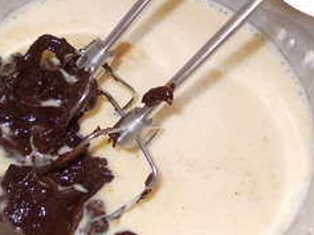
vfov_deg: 20.7
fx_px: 643
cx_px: 168
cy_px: 119
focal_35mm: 71
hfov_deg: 27.4
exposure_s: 1/25
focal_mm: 4
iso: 200
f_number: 2.7
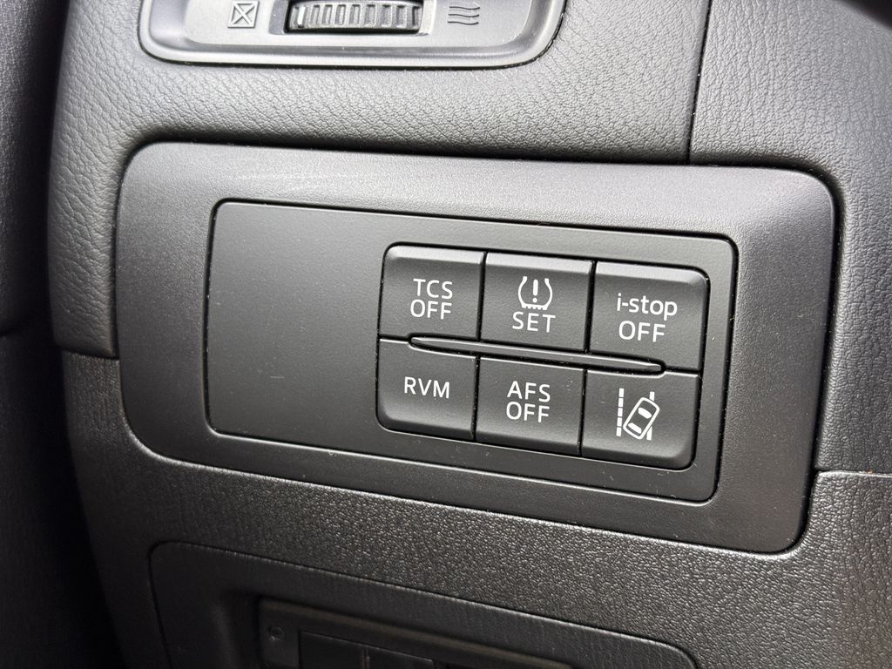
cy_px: 334
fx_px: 1237
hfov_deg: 39.7
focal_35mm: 48
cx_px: 446
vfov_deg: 30.3
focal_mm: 6.86
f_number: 1.78
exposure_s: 1/44
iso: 250
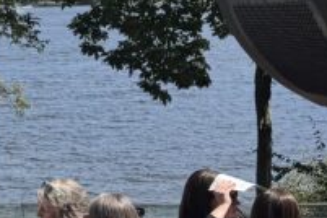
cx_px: -405
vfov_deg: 10.7
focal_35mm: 127
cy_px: -16
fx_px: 1153
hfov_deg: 13.1
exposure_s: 1/3597
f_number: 1.78
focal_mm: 6.76
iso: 80
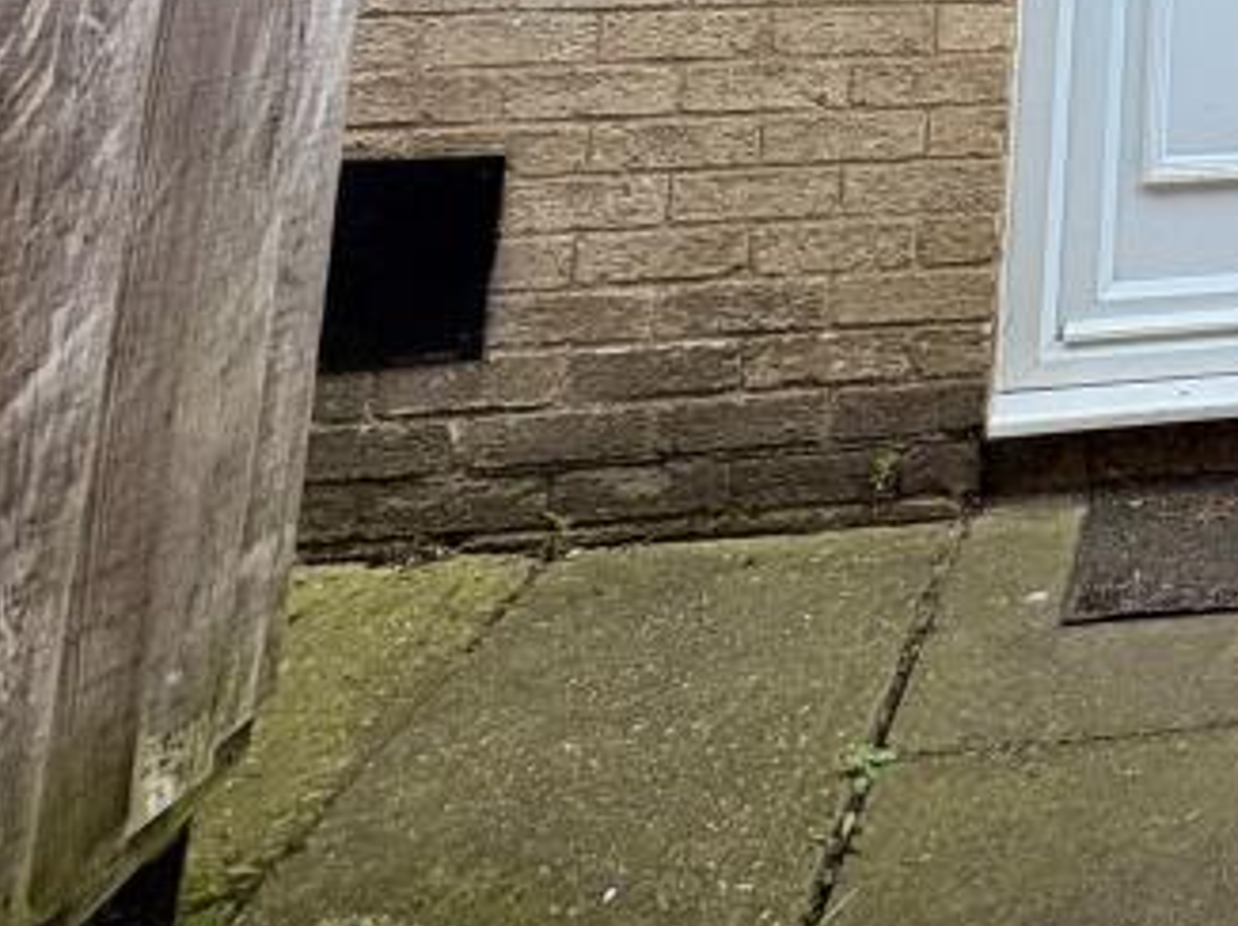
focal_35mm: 44
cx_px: 1599
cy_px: -478
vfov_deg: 24.9
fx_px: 1572
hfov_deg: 32.6
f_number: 2.2
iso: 40
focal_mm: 2.22
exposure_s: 1/99
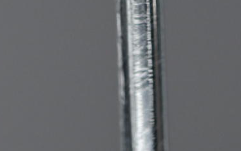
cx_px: 102
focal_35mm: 463
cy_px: -123
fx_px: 3042
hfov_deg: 4.5
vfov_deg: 2.8
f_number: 10
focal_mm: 105
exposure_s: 1/125
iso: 1600
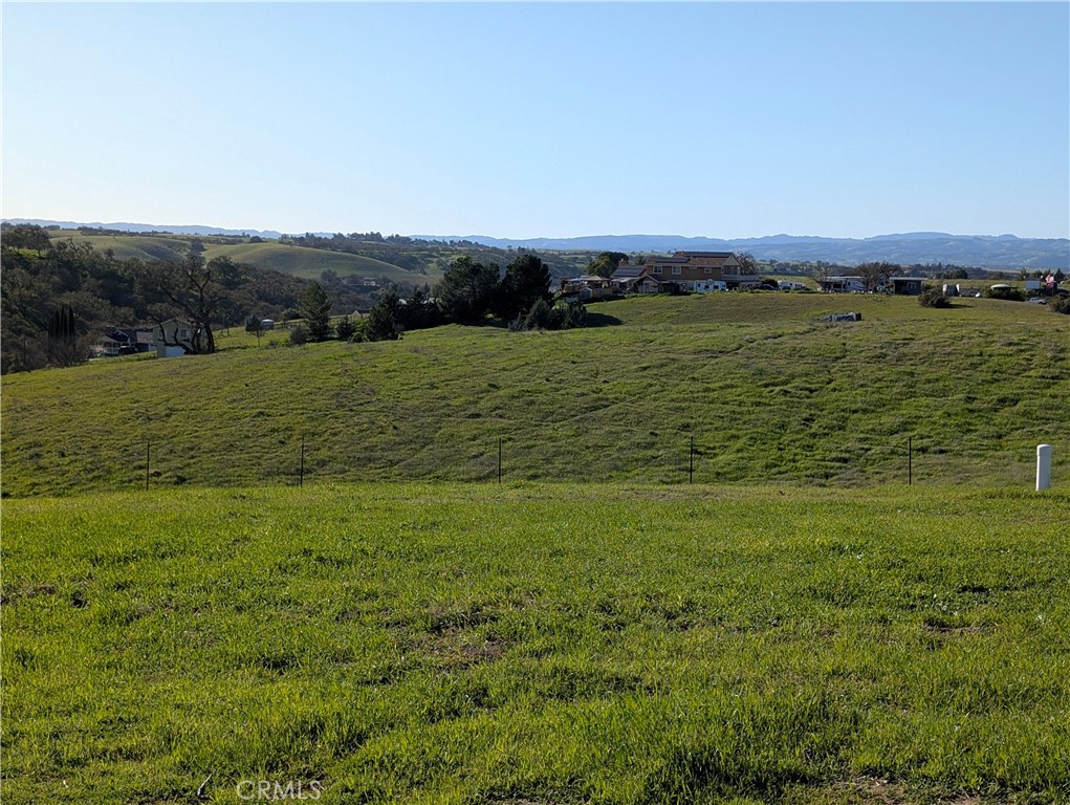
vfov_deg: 29.7
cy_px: 402
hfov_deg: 38.9
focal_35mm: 49
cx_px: 535
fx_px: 1516
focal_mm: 6.9
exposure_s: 1/1372
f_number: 1.68
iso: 21
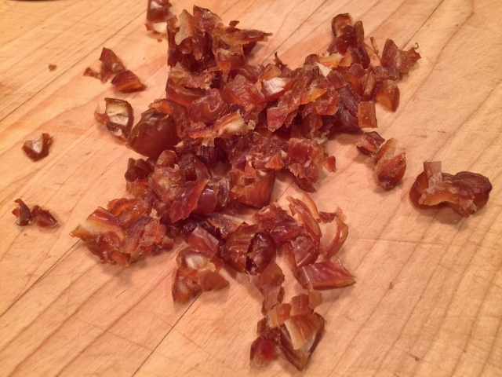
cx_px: 251
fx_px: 421
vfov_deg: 48.2
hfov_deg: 61.7
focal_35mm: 29
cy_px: 188
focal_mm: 4.15
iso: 80
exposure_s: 1/15
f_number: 2.2
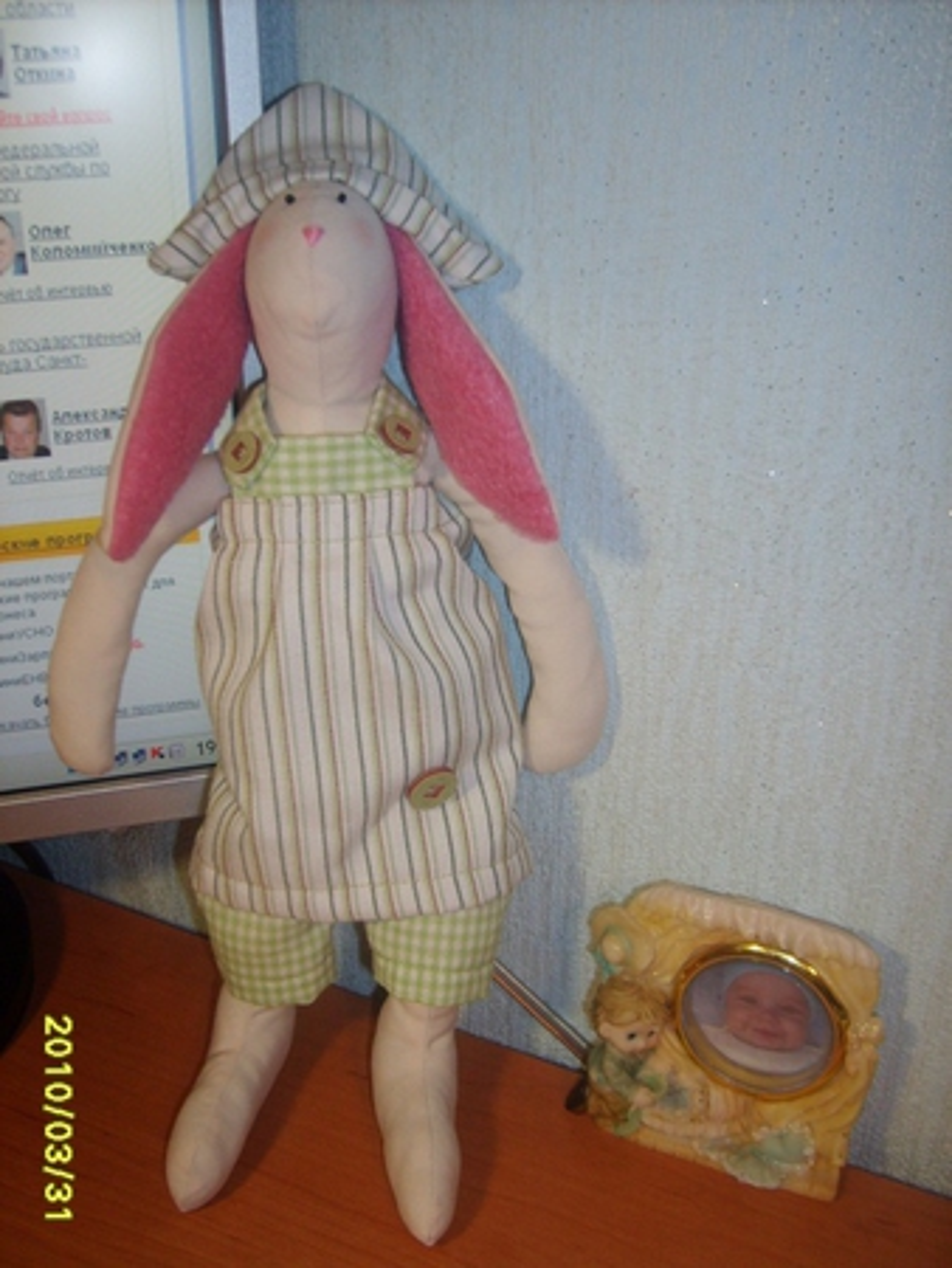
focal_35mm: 35
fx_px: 1282
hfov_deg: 40.7
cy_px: 634
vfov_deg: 52.6
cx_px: 476
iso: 100
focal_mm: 5.8
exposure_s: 1/45
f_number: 2.8
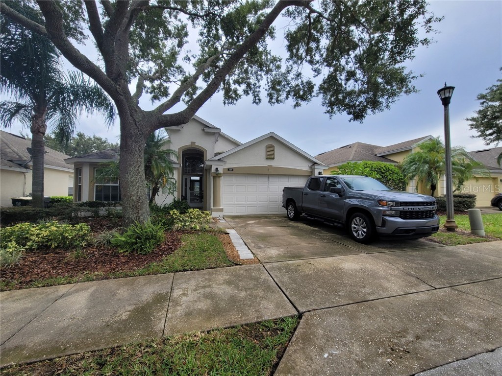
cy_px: 188
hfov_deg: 106.2
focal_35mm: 13
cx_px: 251
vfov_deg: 89.9
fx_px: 189
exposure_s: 1/1126
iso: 64
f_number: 2.2
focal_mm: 2.2
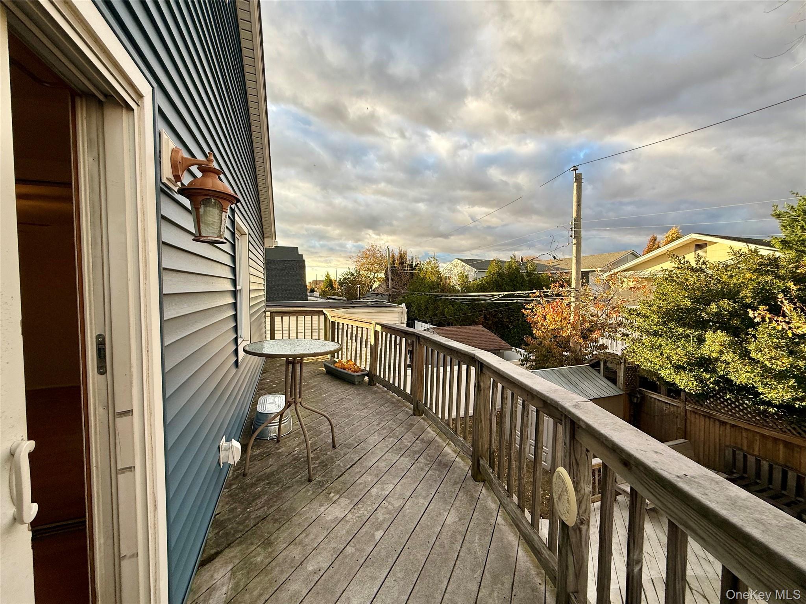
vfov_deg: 85.7
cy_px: 302
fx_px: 326
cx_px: 403
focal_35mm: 14
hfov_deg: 102.1
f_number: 2.2
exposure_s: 1/232
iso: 50
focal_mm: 2.22
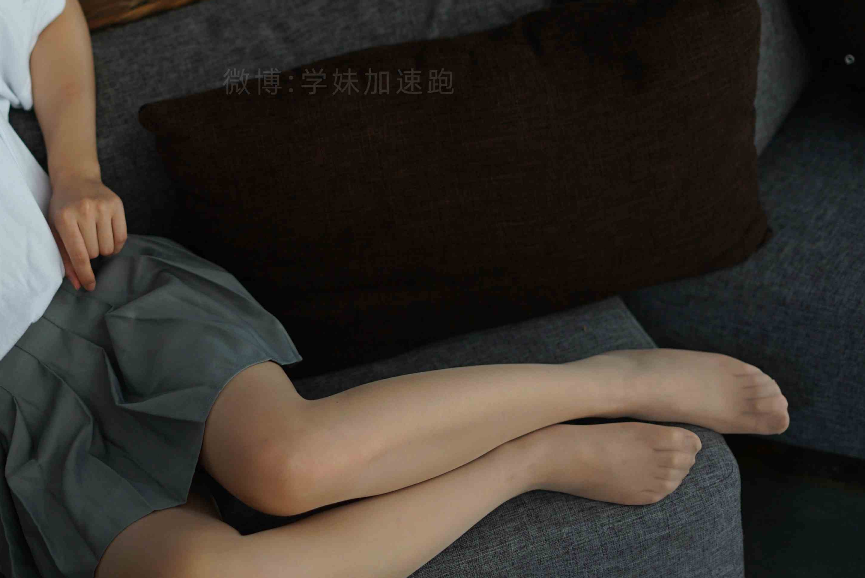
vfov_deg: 16.3
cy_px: 210
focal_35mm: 84
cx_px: 192
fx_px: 2019
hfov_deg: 23.9
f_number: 2
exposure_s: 1/160
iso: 200
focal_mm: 50
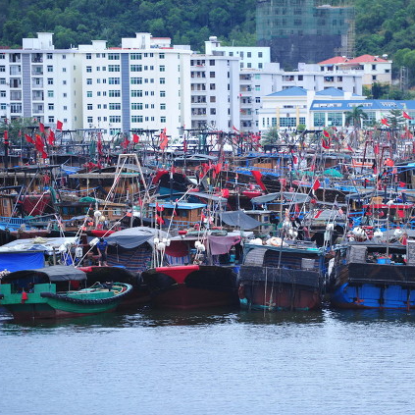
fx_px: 3486
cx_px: 285
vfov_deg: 6.8
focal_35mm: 257
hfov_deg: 6.8
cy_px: 208
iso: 800
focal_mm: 200
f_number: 2.8
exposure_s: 1/250
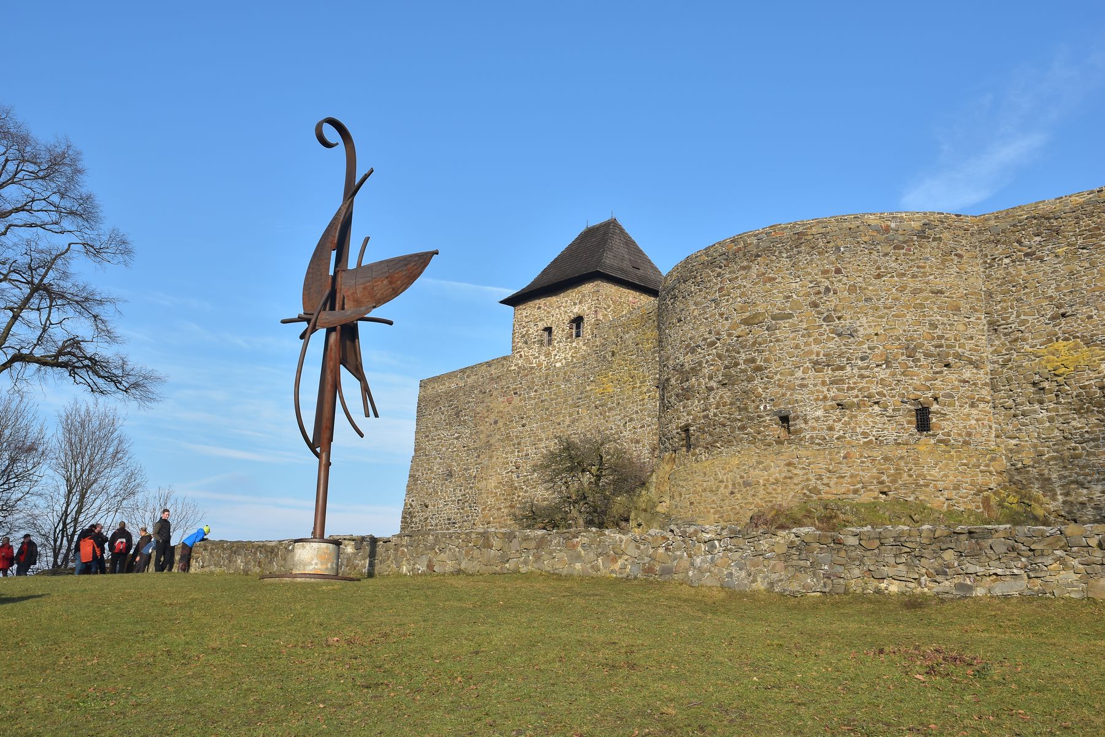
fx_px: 1013
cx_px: 552
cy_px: 368
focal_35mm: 33
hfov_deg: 57.2
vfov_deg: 40.0
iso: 100
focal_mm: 22
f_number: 10
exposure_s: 1/125
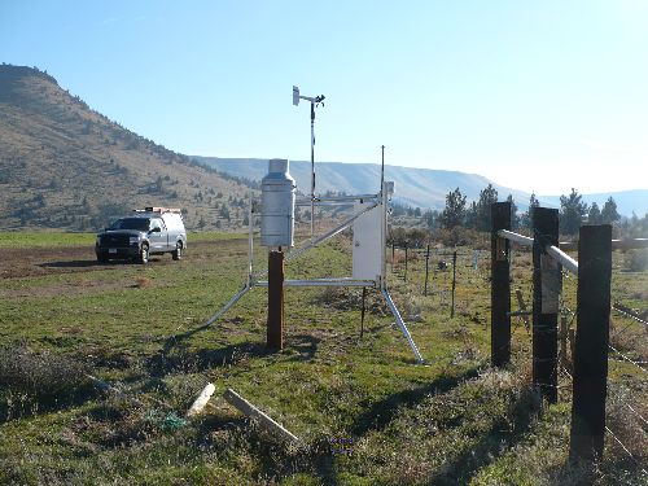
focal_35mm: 41
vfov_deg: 35.1
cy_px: 243
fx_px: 768
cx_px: 324
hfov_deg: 45.8
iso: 100
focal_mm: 6.1
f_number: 8
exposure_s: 1/160
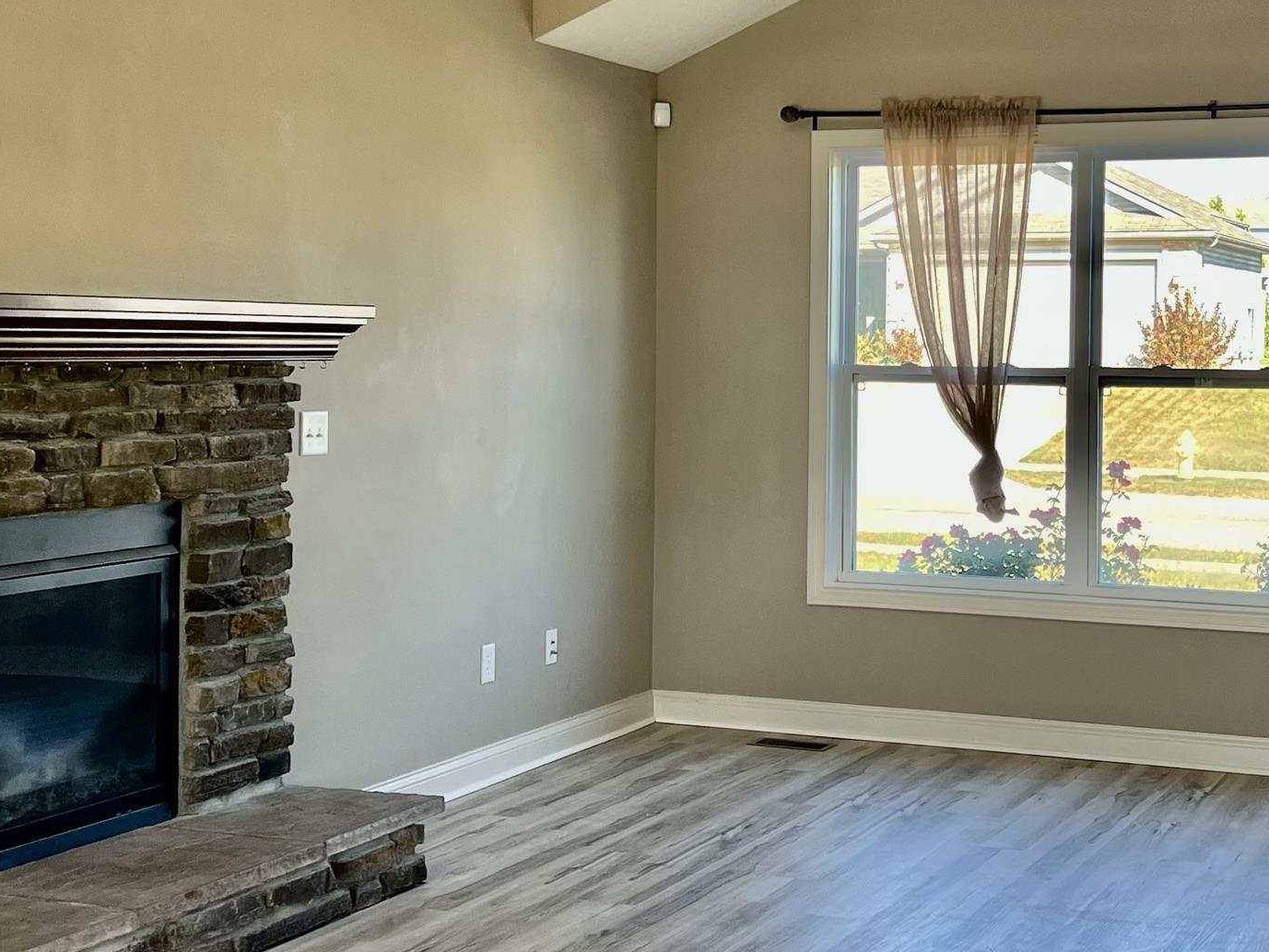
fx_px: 2126
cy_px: 377
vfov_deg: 25.2
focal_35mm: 58
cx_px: 828
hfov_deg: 33.0
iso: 64
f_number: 1.5
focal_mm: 5.7
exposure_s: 1/161
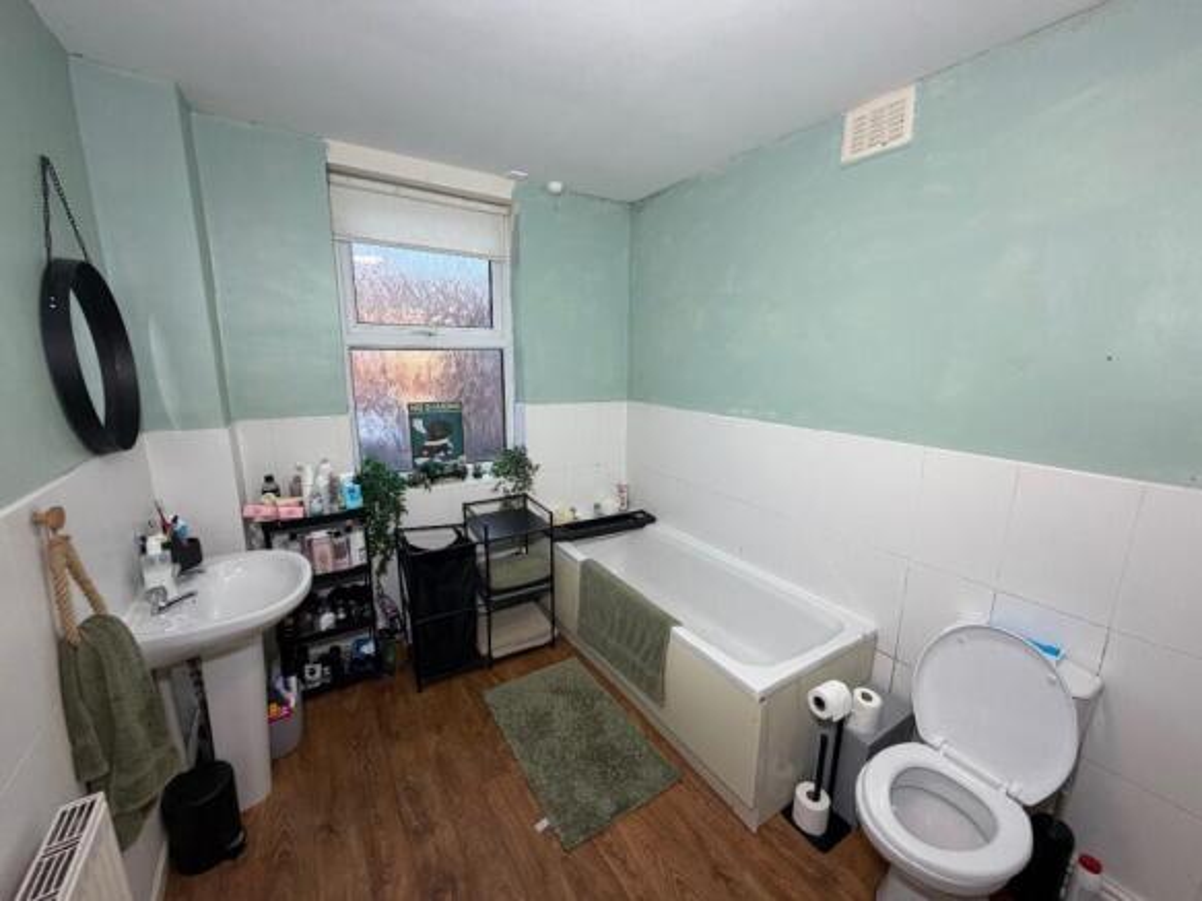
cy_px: 450
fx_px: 486
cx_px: 601
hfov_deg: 102.1
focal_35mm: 14
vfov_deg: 85.7
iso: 160
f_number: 2.2
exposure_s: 1/96
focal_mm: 2.22
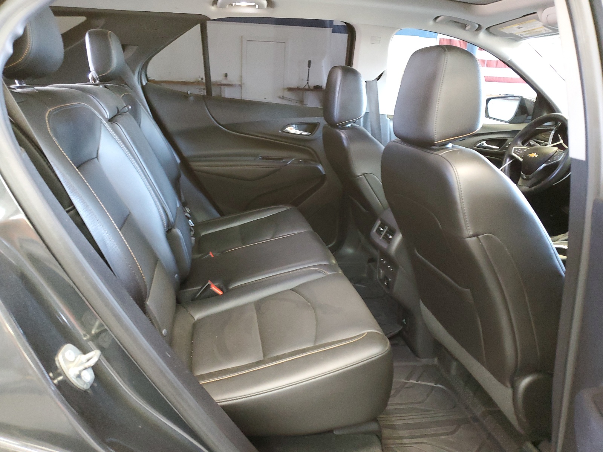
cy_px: 226
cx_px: 302
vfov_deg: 53.1
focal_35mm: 26
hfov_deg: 67.3
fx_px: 453
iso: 282
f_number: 1.5
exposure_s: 1/15
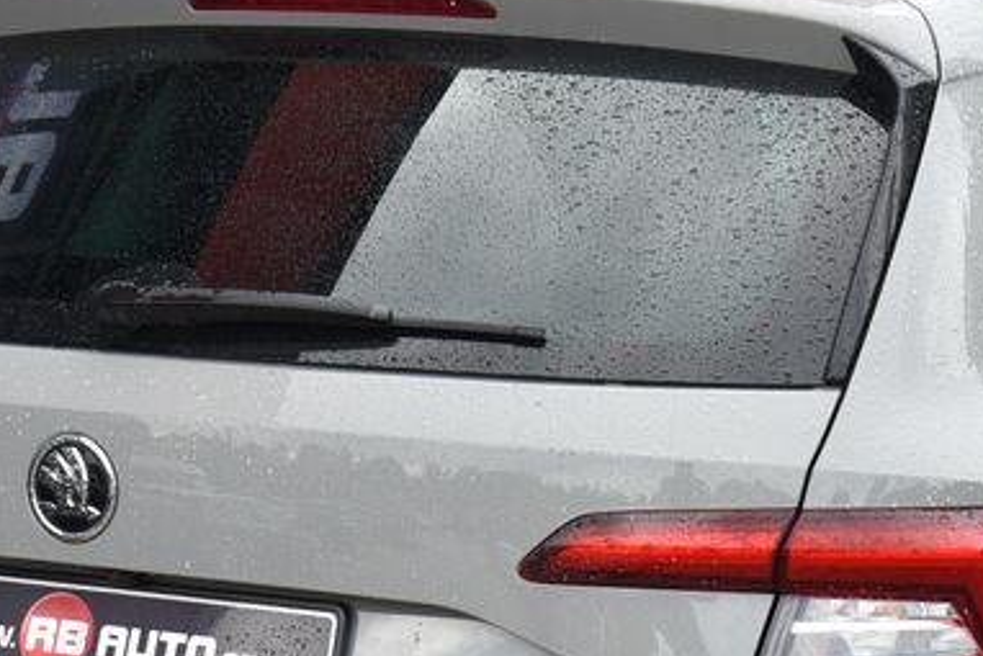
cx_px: 690
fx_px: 3660
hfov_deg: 15.3
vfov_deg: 10.1
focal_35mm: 134
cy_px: 718
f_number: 7.1
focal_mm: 50
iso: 500
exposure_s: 1/200
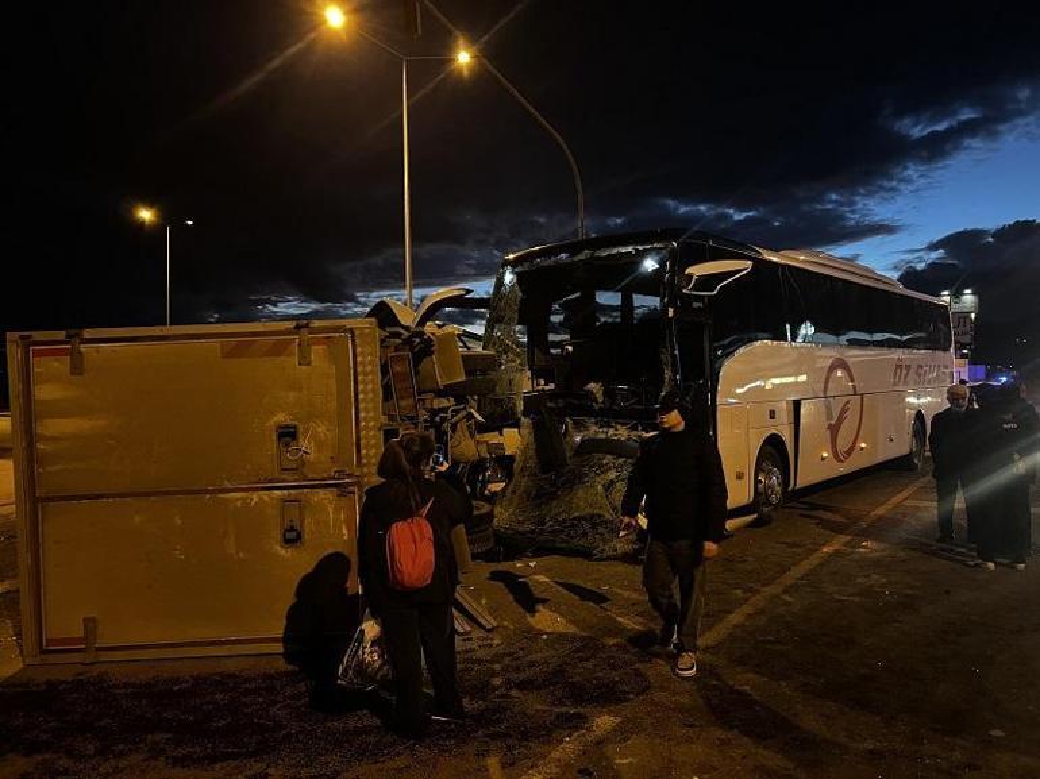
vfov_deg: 53.0
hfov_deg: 67.3
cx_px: 520
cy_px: 390
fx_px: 781
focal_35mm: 26
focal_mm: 5.7
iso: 800
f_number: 1.5
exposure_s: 1/25
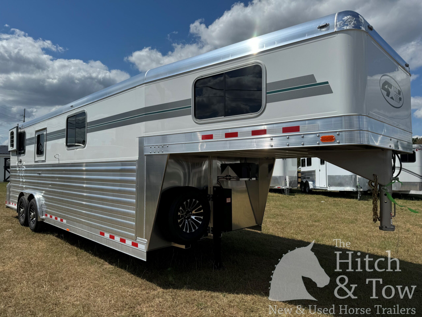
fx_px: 293
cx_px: 211
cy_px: 158
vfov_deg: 56.8
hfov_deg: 71.6
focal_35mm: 24
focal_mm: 6.76
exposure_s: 1/9009
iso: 80
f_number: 1.78
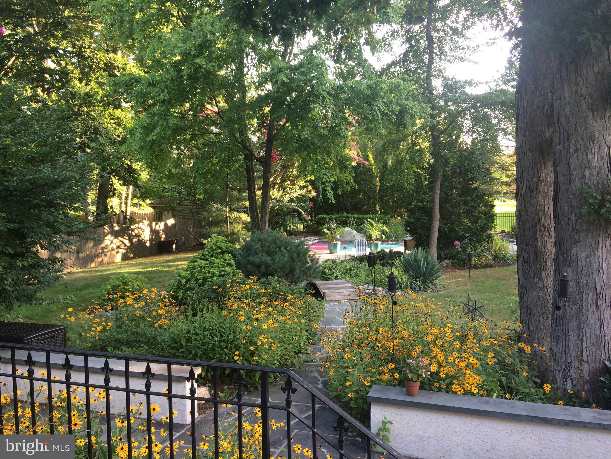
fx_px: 512
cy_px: 230
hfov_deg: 61.7
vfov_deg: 48.2
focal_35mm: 29
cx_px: 306
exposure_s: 1/60
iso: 40
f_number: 2.2
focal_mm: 4.15
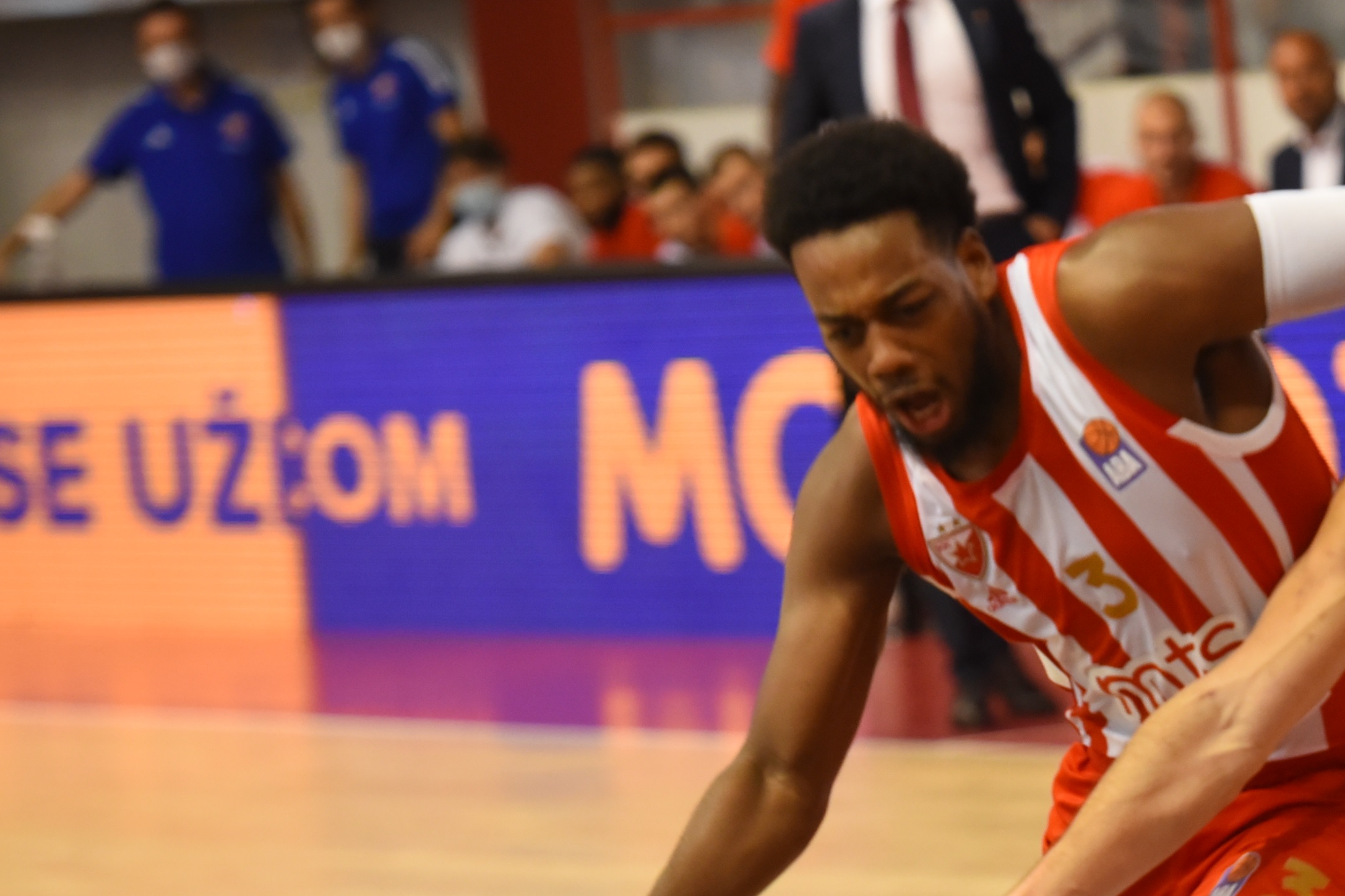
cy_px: 902
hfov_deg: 6.8
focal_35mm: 301
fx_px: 11244
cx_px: 1140
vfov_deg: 4.6
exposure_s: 1/400
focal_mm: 145
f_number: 3.2
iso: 2500
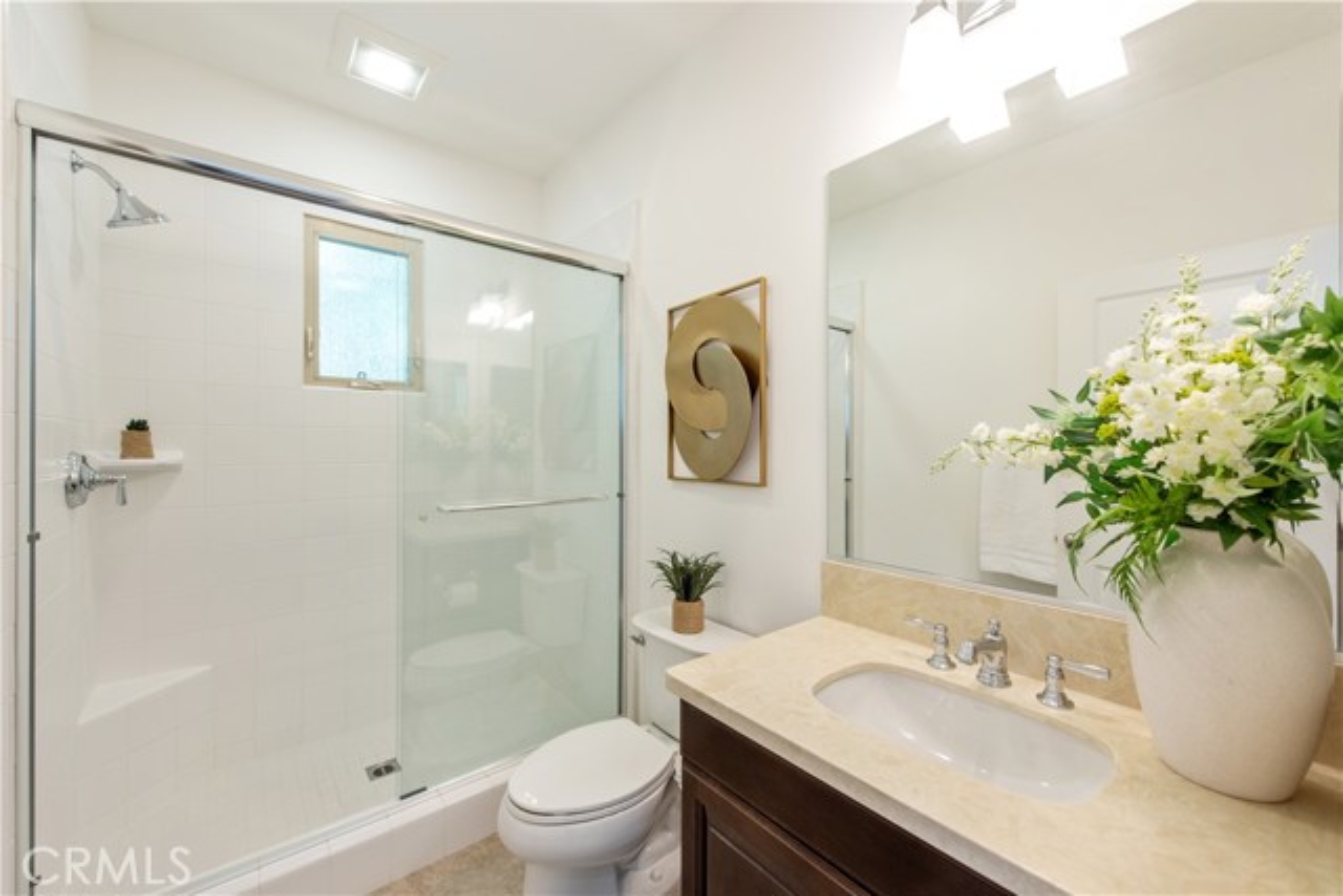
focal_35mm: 14
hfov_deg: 104.2
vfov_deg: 81.2
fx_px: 522
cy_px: 448
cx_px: 672
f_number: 4.5
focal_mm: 14
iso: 400
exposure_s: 1/80
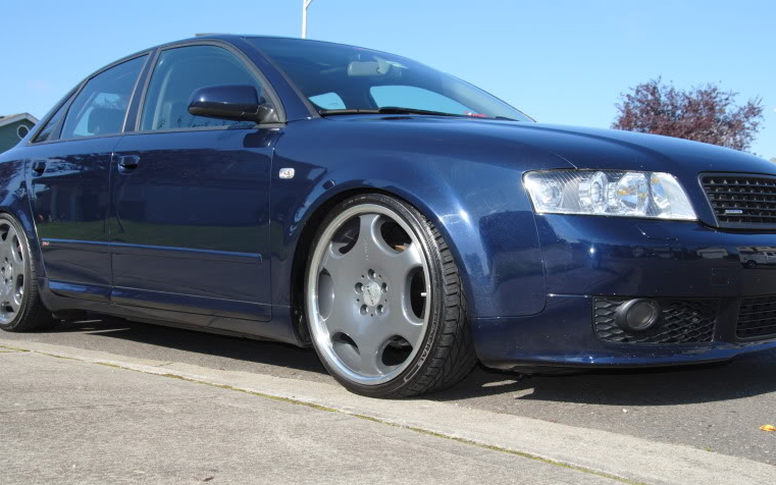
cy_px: 272
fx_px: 952
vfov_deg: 28.6
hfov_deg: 44.3
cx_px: 401
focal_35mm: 45
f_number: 7.1
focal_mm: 28
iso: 100
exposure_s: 1/200
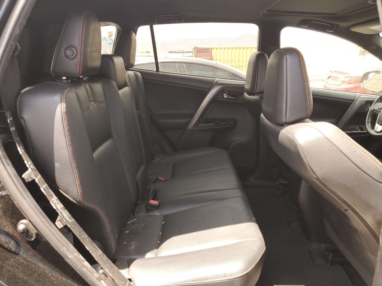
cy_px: 143
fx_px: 287
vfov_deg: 53.1
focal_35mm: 26
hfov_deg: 67.3
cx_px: 191
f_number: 1.5
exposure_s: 1/250
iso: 50
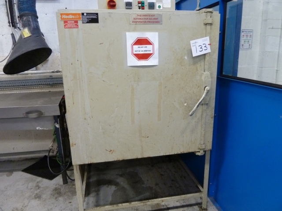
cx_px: 141
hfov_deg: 69.4
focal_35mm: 25
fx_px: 204
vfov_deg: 54.9
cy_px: 106
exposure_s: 1/25
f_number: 3.3
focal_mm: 4.1
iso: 400
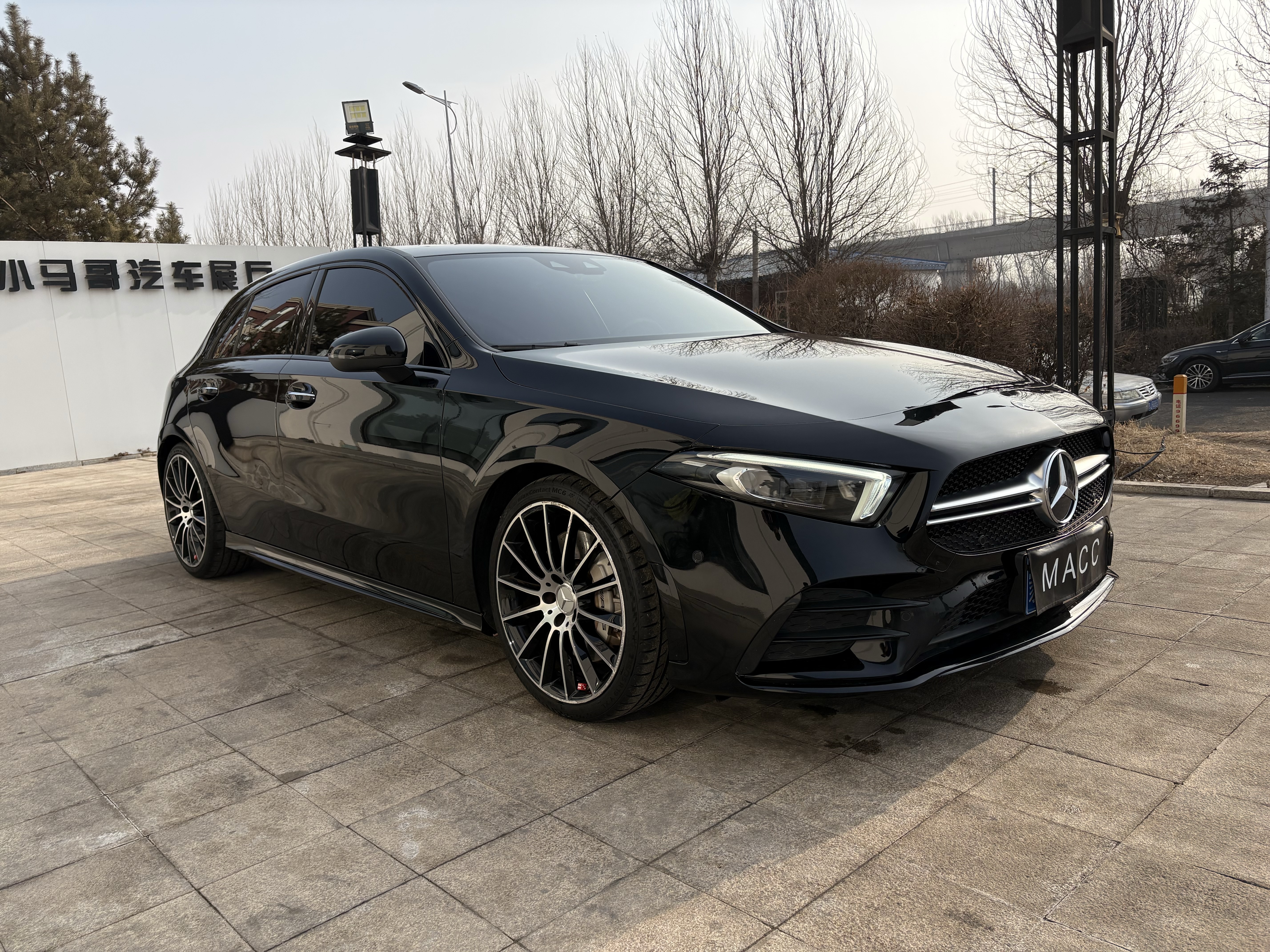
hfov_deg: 67.3
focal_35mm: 26
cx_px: 635
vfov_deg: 53.1
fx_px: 954
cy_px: 476
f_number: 1.6
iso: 50
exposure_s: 1/3125
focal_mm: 5.96
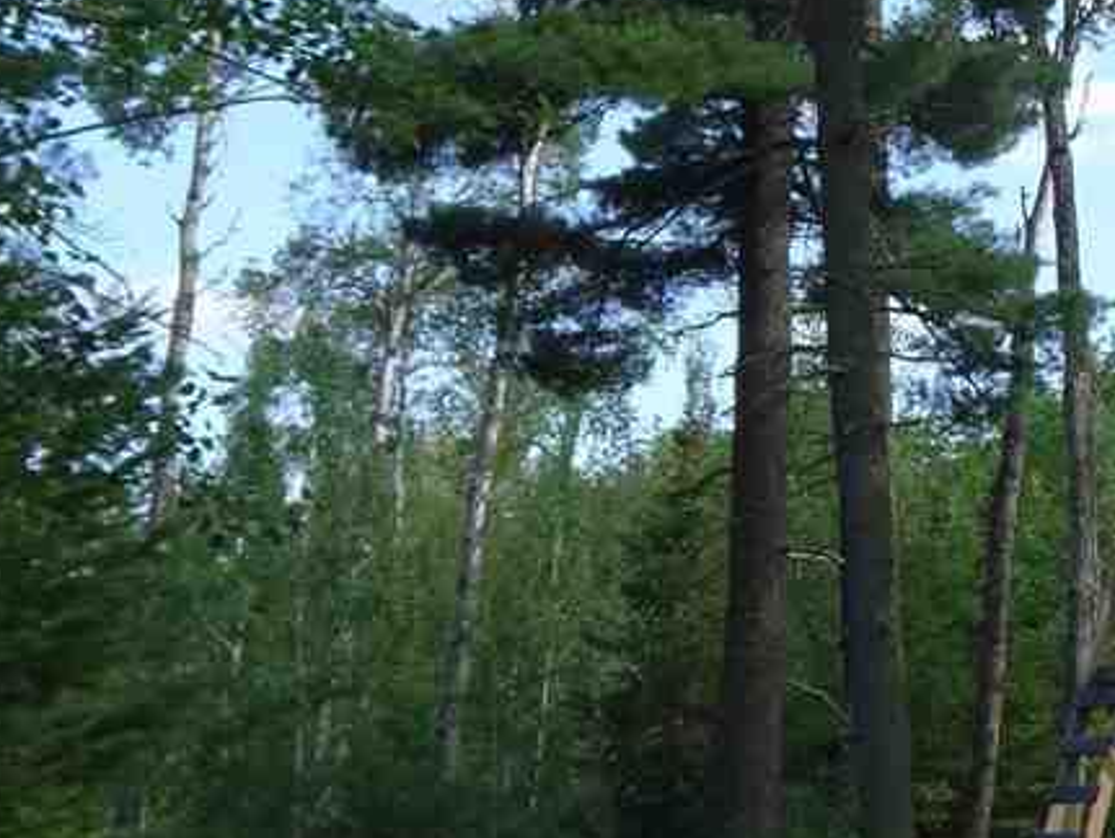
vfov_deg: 16.3
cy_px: 41
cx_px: 1076
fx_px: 2869
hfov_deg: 21.3
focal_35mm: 89
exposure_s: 1/320
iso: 80
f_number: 3.5
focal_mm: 5.09
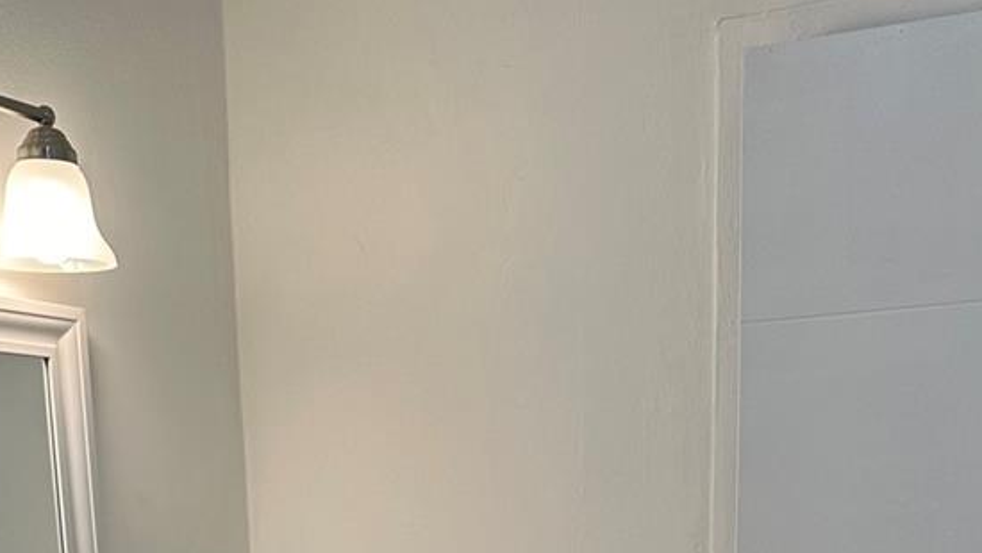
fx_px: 1485
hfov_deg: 36.4
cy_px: 897
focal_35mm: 57
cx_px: 375
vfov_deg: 18.1
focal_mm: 6.86
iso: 64
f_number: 1.78
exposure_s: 1/177
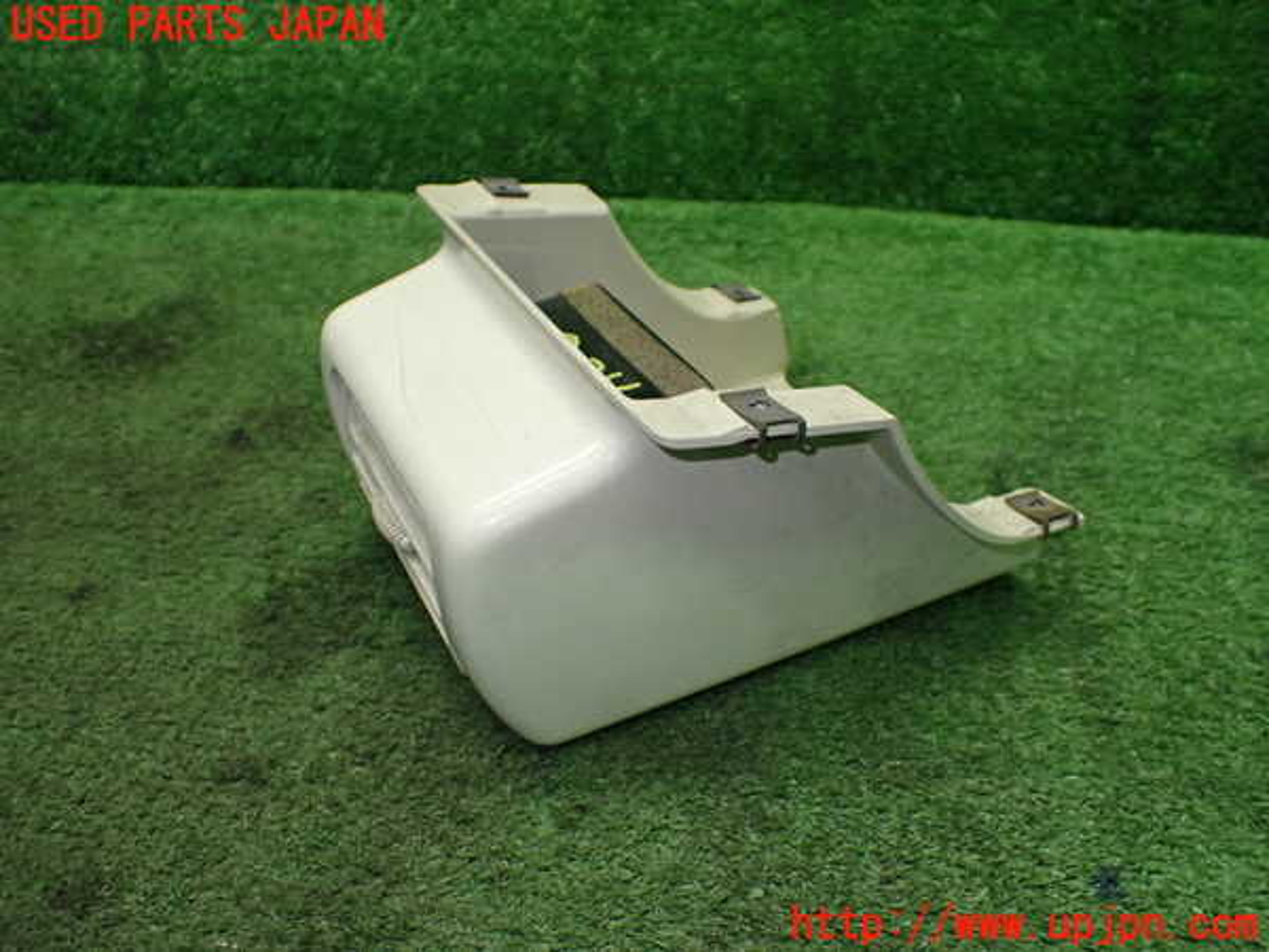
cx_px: 634
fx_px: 1100
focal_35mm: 30
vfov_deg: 46.8
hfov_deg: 60.0
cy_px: 476
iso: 500
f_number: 2.3
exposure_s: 1/125
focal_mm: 5.4
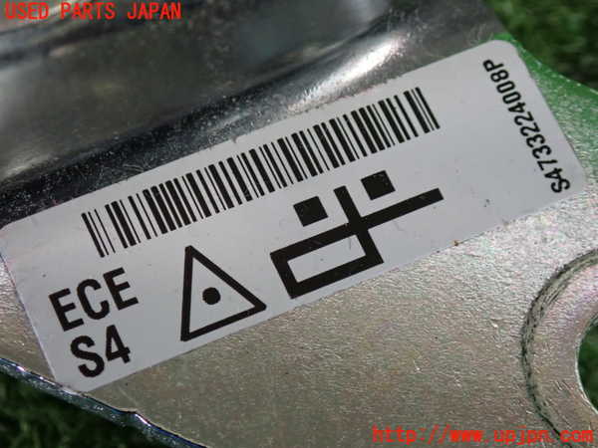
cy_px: 224
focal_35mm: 100
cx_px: 299
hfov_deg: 19.6
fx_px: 1728
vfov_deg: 14.8
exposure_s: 1/60
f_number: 4.9
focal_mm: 18
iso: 800
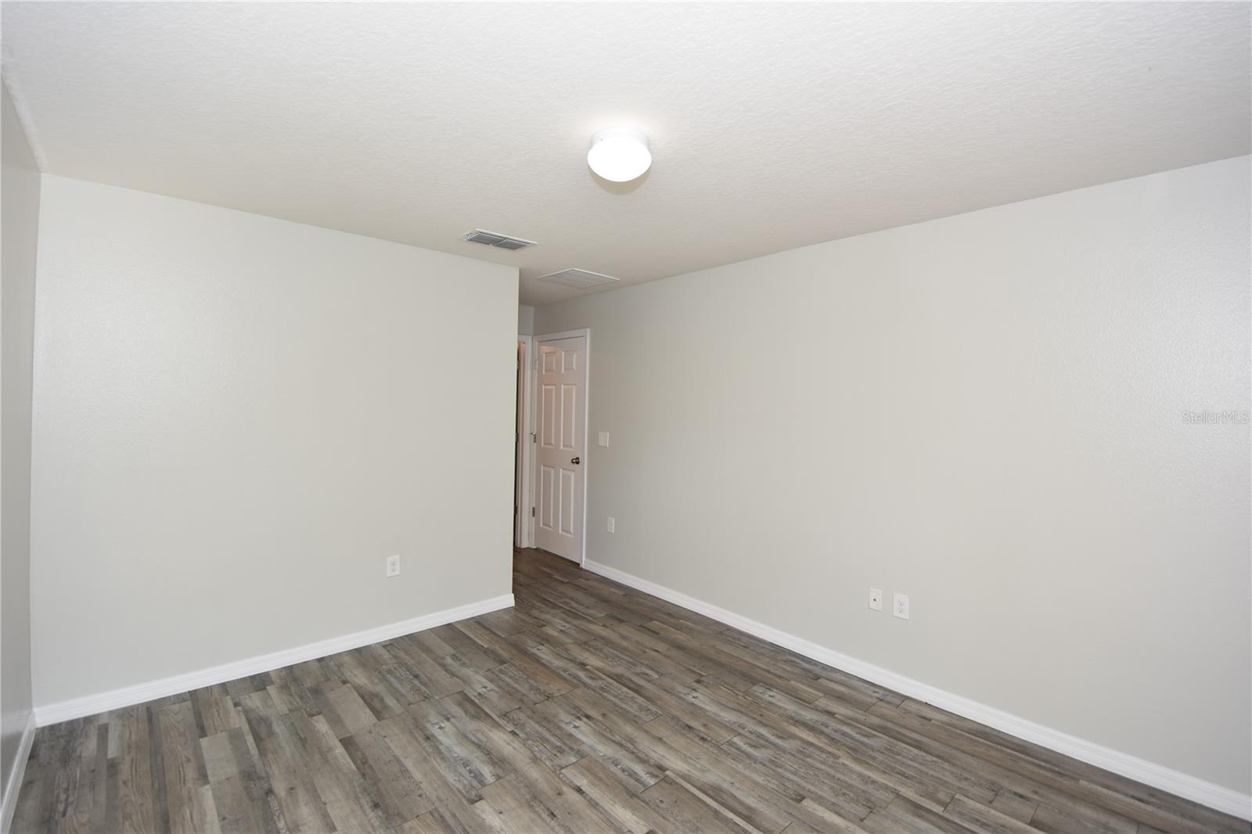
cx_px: 626
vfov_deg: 77.3
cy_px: 417
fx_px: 522
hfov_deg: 100.4
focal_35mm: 15
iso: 200
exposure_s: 1/60
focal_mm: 10
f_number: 4
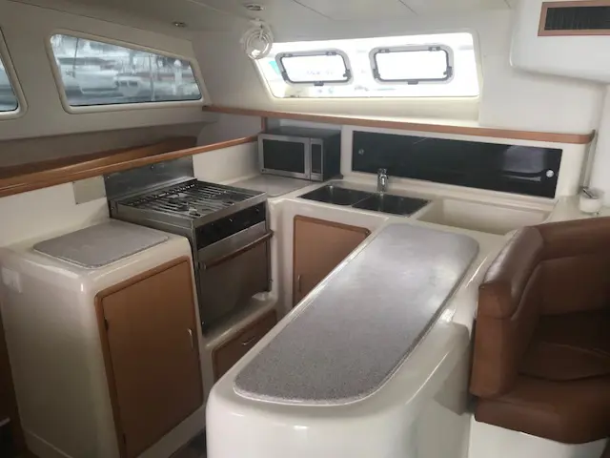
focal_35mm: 28
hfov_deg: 63.4
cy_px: 229
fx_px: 493
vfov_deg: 49.7
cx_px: 305
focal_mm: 3.99
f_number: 1.8
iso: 50
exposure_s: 1/45
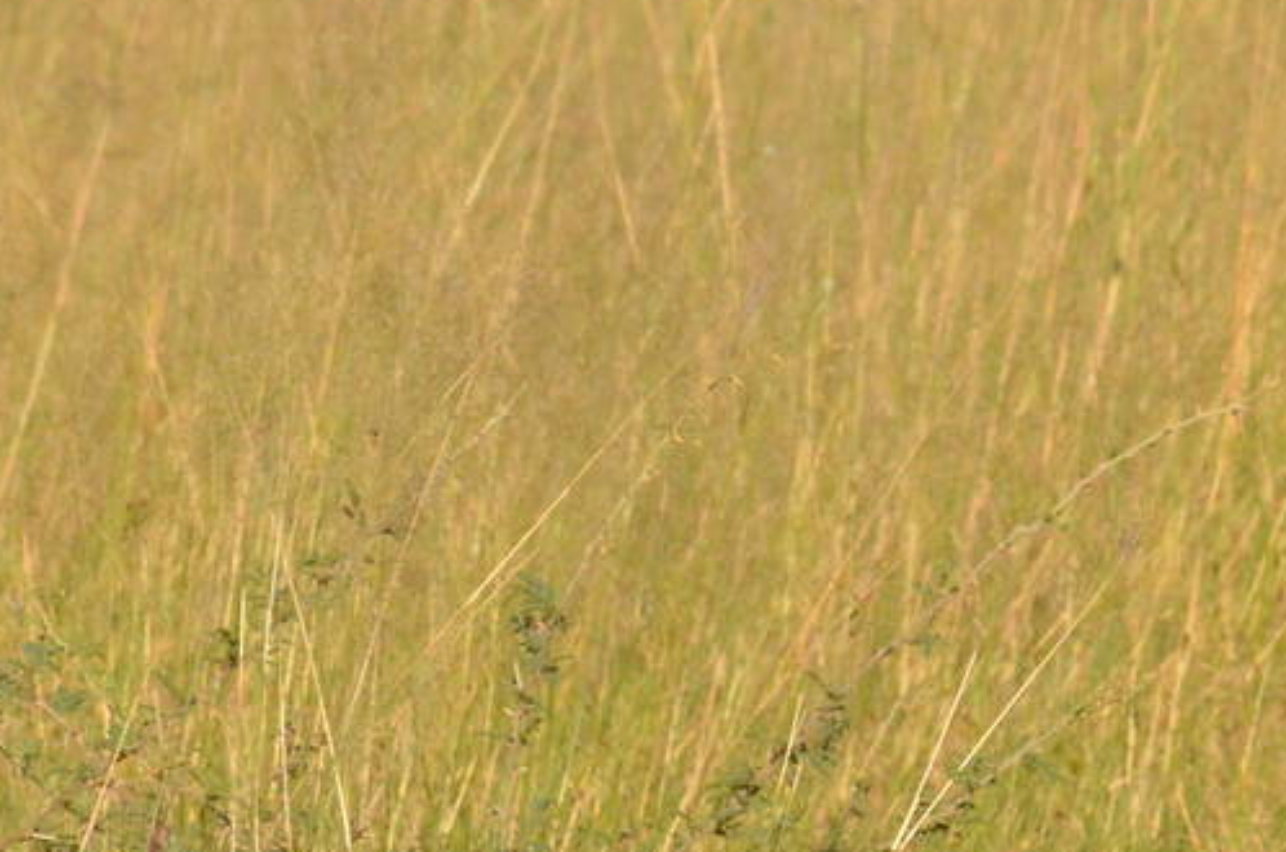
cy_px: 979
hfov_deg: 1.4
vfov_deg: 0.9
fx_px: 51590
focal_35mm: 1447
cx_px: 1883
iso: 2500
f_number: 14
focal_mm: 300
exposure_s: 1/3200
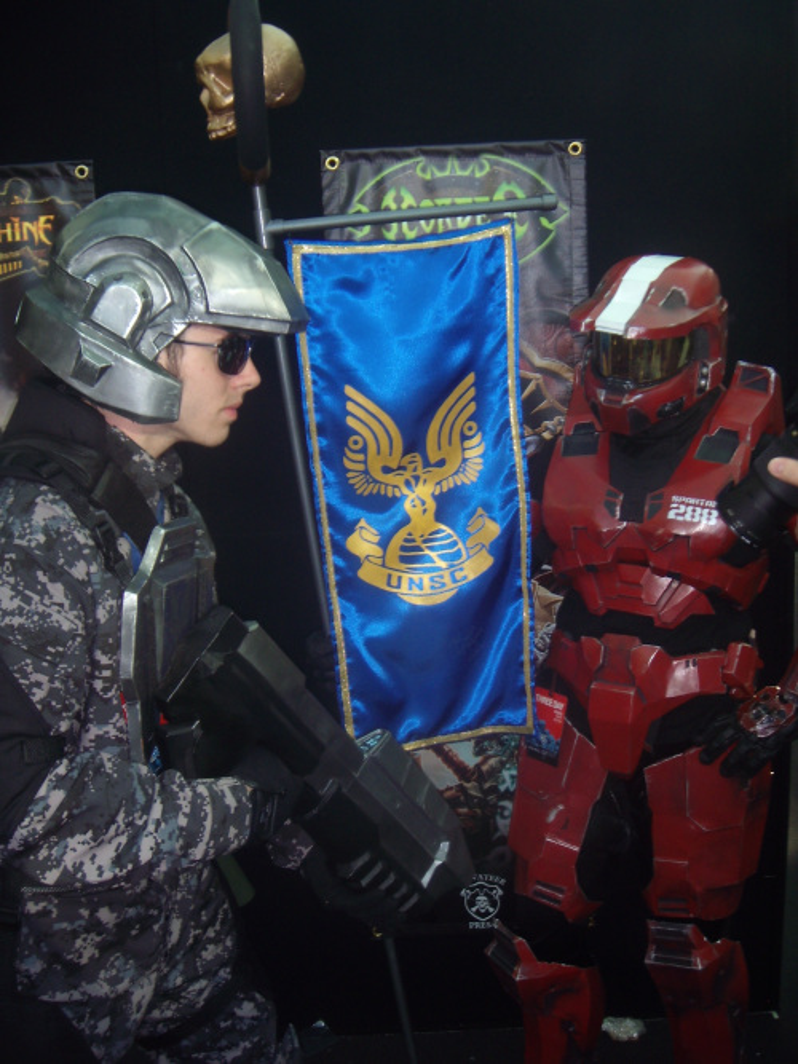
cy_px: 532
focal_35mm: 38
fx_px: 1168
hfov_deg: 37.7
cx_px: 399
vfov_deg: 49.0
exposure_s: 1/60.2
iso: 64
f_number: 3.5
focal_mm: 6.4
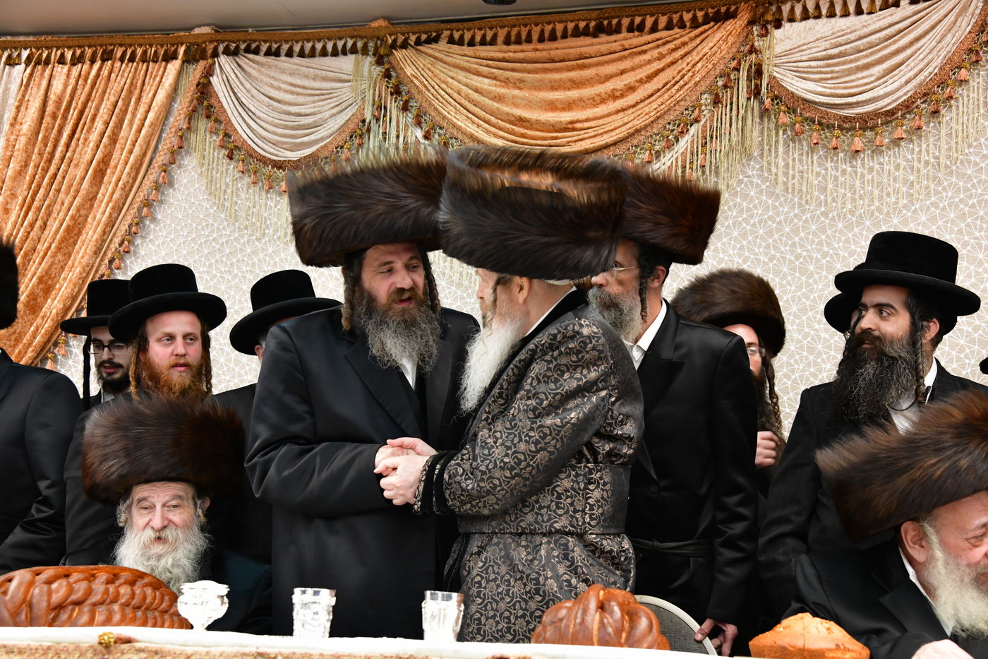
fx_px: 1537
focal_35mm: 56
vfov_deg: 24.2
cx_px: 494
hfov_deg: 35.6
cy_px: 330
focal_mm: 56
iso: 2500
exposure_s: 1/100
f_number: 5.6
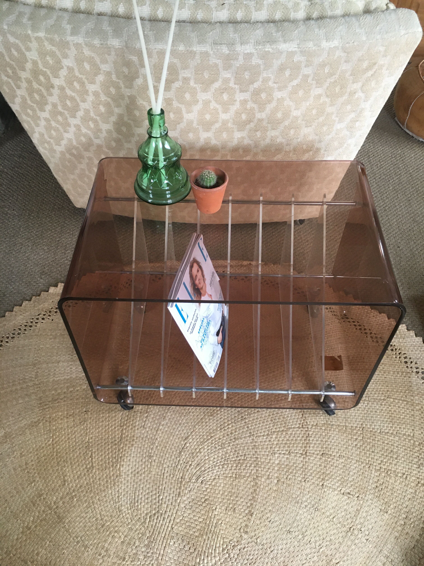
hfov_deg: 48.2
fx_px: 474
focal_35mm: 29
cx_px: 212
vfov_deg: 61.7
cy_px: 283
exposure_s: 1/33
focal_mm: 4.15
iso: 160
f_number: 2.2
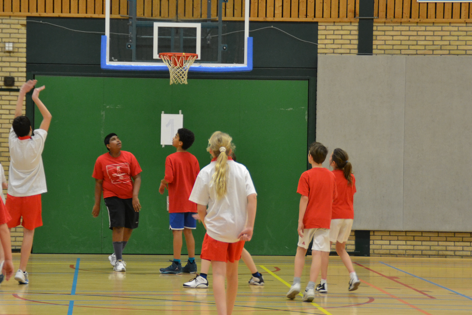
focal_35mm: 138
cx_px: 191
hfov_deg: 14.9
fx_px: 1809
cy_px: 162
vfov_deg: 9.9
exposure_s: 1/80
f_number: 5.3
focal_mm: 68
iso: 1600
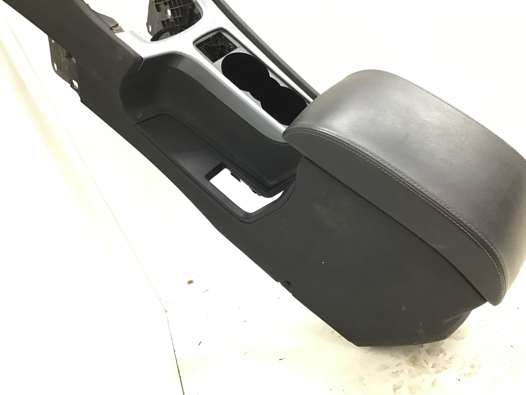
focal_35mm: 31
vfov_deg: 45.4
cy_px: 198
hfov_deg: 58.4
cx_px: 263
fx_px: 471
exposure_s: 1/33
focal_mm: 3.3
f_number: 2.4
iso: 125
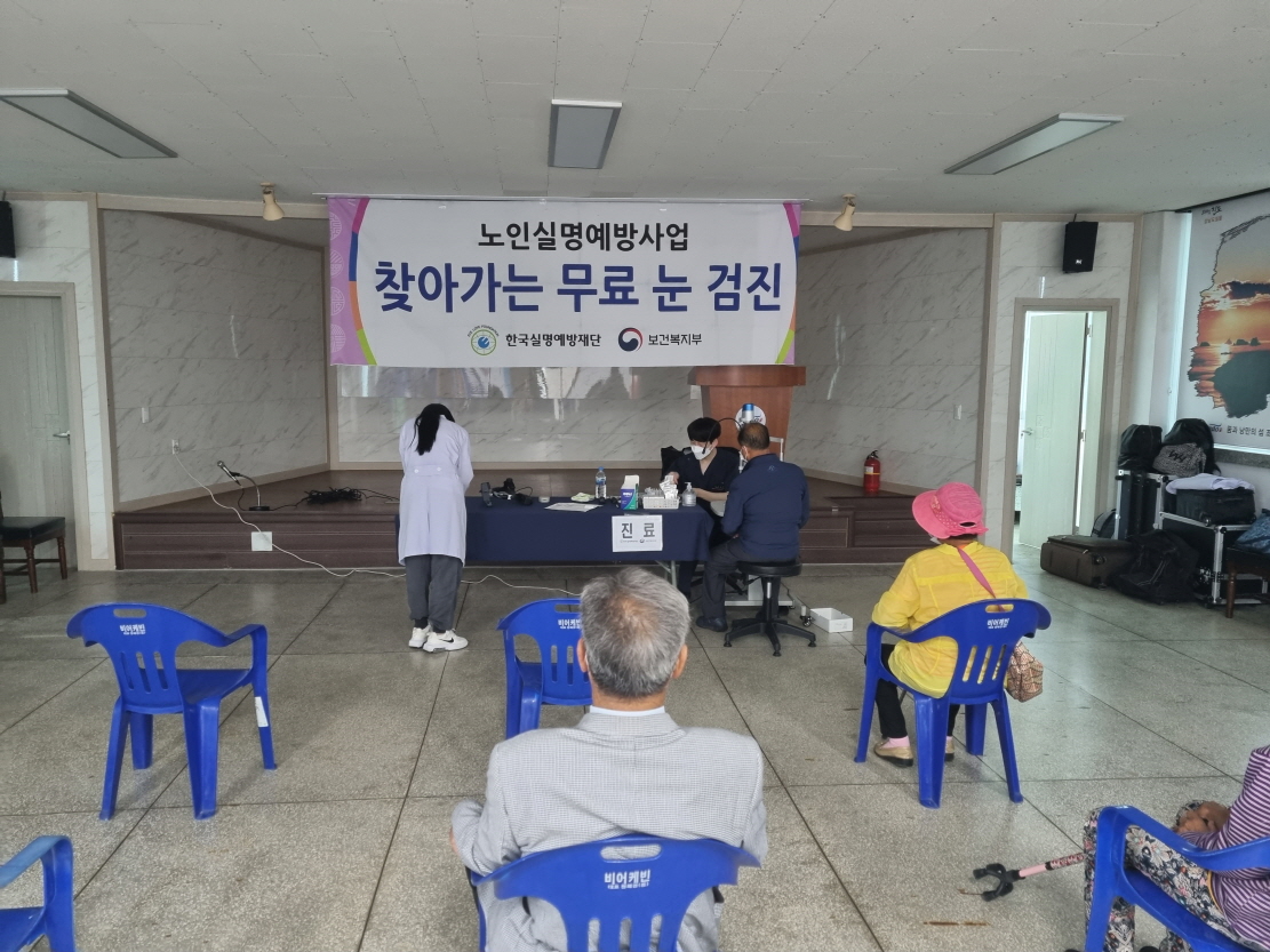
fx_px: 954
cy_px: 476
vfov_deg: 53.1
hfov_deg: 67.3
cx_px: 635
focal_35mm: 26
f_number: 1.8
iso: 320
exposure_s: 1/40
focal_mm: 5.4
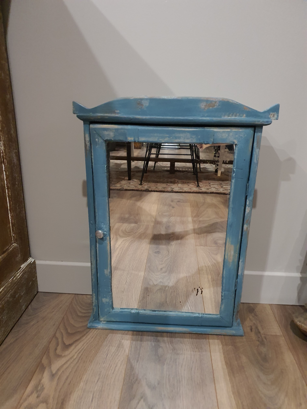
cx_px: 154
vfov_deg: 67.3
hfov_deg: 53.1
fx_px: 307
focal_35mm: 26
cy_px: 204
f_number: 1.5
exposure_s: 1/33
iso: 640
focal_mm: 4.3
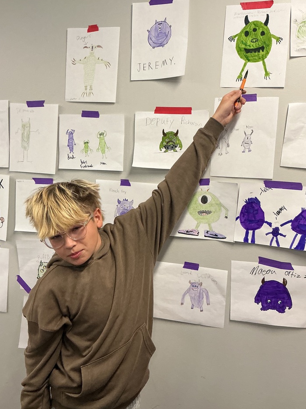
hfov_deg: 44.2
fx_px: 377
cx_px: 147
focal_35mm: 32
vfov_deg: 56.8
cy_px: 198
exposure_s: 1/60
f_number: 1.8
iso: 160
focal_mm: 3
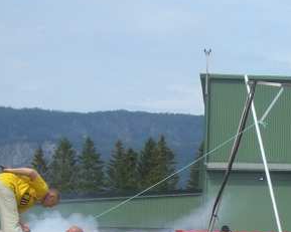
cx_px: 303
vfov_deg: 7.6
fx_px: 1748
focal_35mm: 203
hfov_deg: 9.4
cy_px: 213
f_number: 7.4
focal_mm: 15.3
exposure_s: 1/250
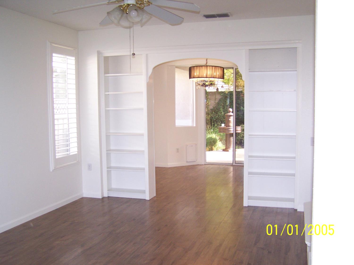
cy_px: 132
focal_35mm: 38
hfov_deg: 49.0
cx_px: 177
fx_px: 389
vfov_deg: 37.7
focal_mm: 6.3
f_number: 2.8
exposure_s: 1/60
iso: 140
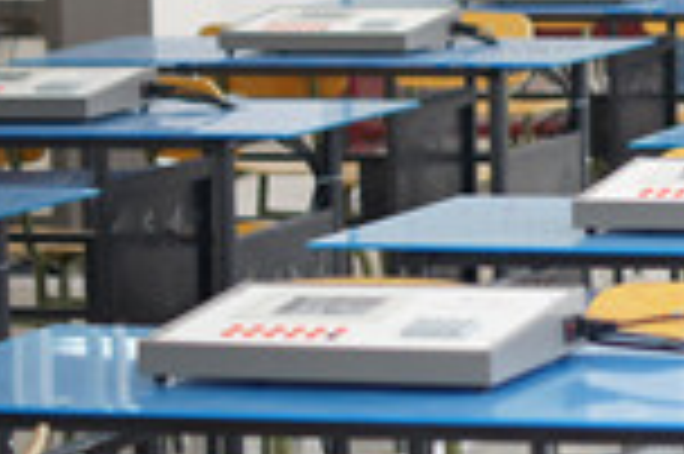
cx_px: 1022
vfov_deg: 5.6
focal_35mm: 246
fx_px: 4669
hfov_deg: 8.2
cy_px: 171
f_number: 2
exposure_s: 1/125
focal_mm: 50
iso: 200
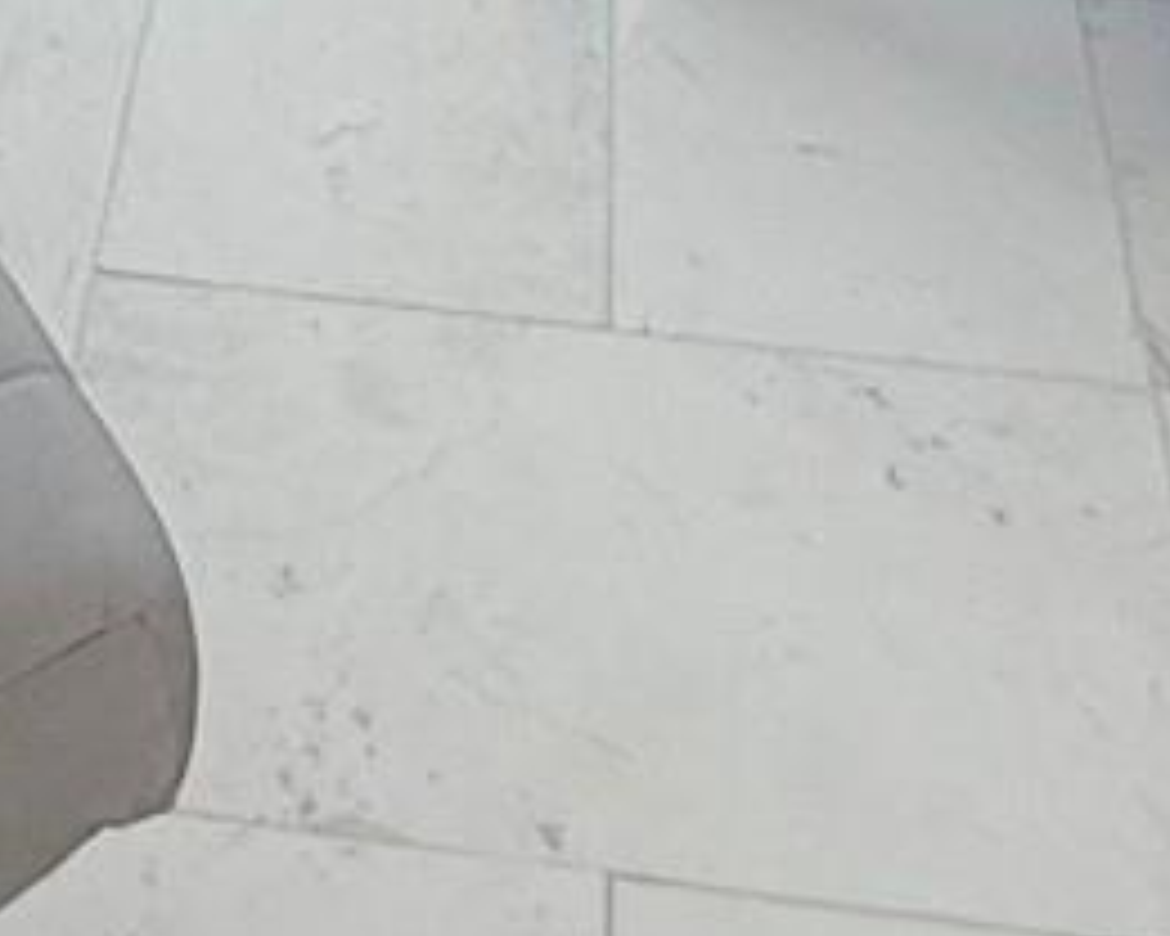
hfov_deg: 22.4
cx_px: 212
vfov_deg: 13.6
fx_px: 2909
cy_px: -1274
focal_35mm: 84
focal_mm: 2.22
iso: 125
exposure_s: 1/99
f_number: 2.2
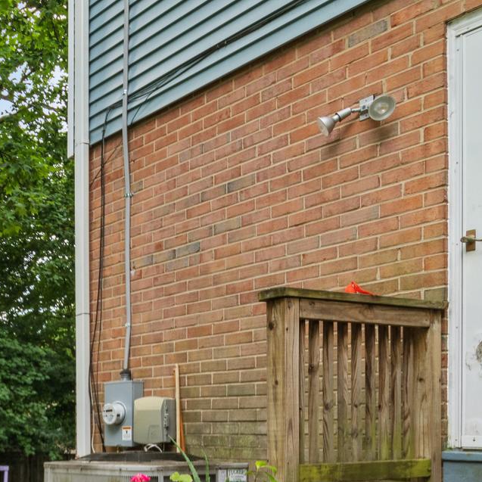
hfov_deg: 30.8
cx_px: -163
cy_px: 432
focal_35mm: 41
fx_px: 646
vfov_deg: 38.2
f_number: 8
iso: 200
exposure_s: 1/60
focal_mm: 10
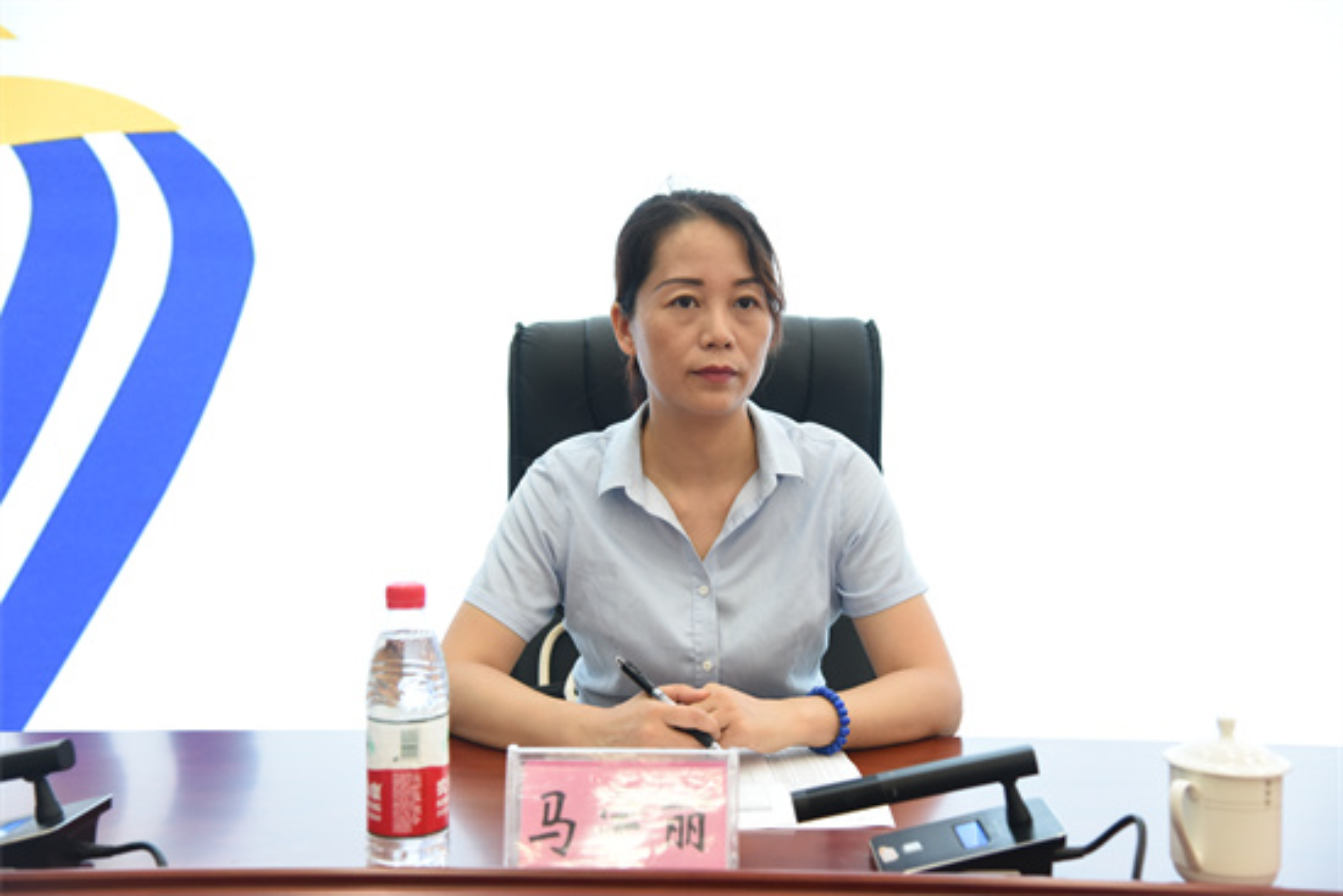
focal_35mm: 52
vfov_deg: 26.0
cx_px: 672
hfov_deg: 38.2
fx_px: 1940
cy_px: 448
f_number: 4
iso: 1000
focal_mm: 52
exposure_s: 1/80
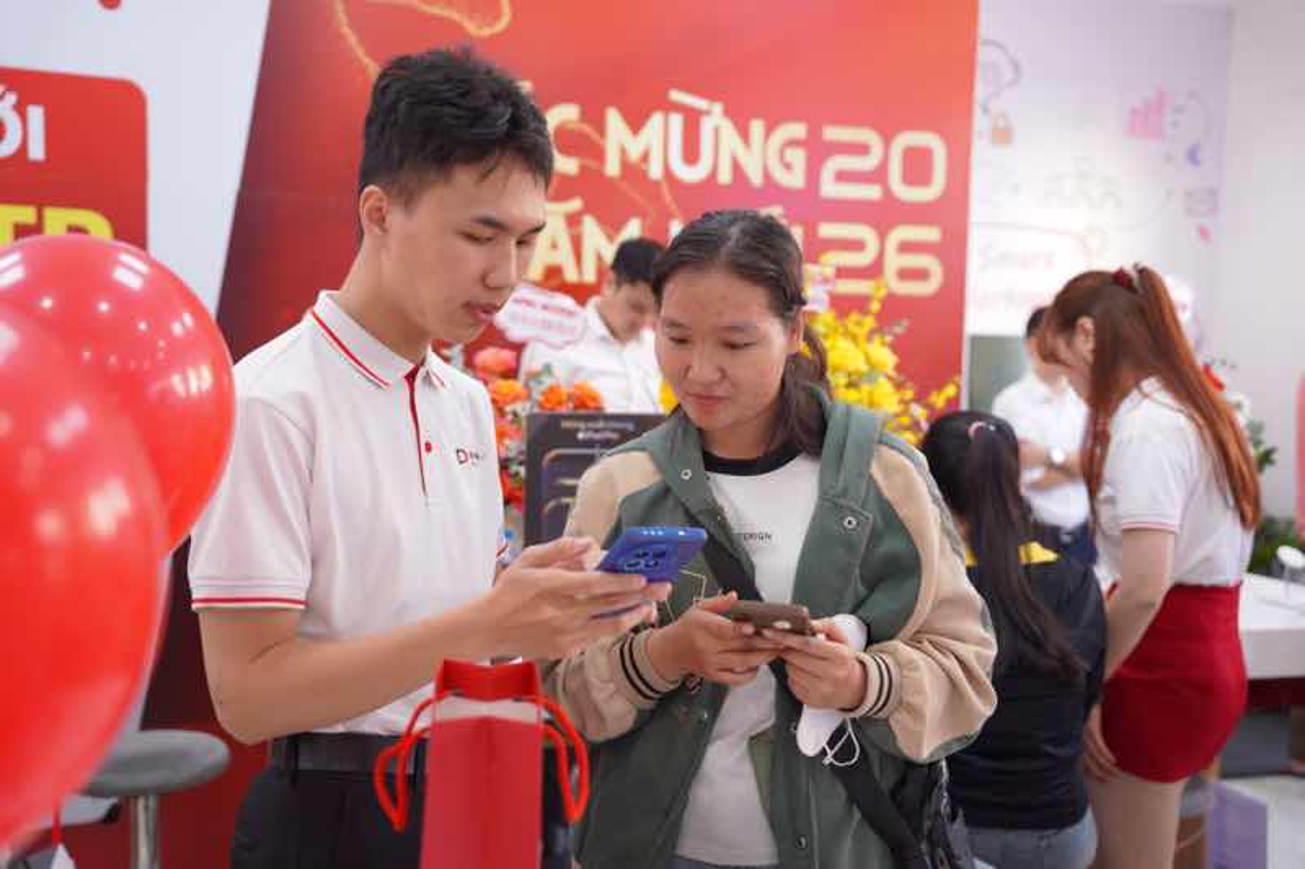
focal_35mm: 39
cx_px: 652
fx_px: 1424
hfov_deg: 49.2
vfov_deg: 33.9
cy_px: 434
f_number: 2.8
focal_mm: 39.3
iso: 640
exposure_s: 1/125
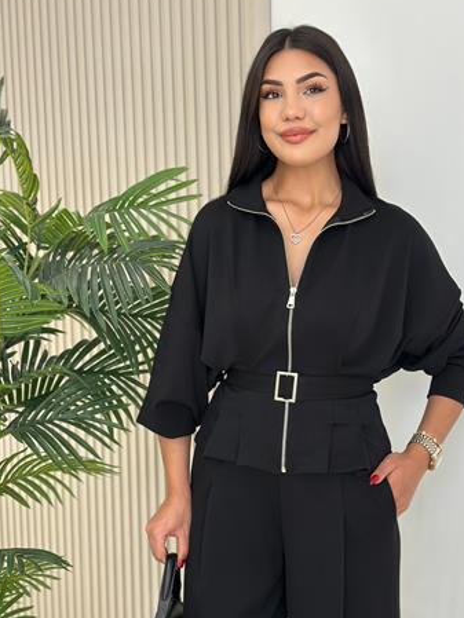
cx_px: 271
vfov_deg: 33.7
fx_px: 1018
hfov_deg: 25.6
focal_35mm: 57
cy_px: 348
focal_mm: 6.86
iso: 100
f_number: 1.78
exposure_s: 1/171
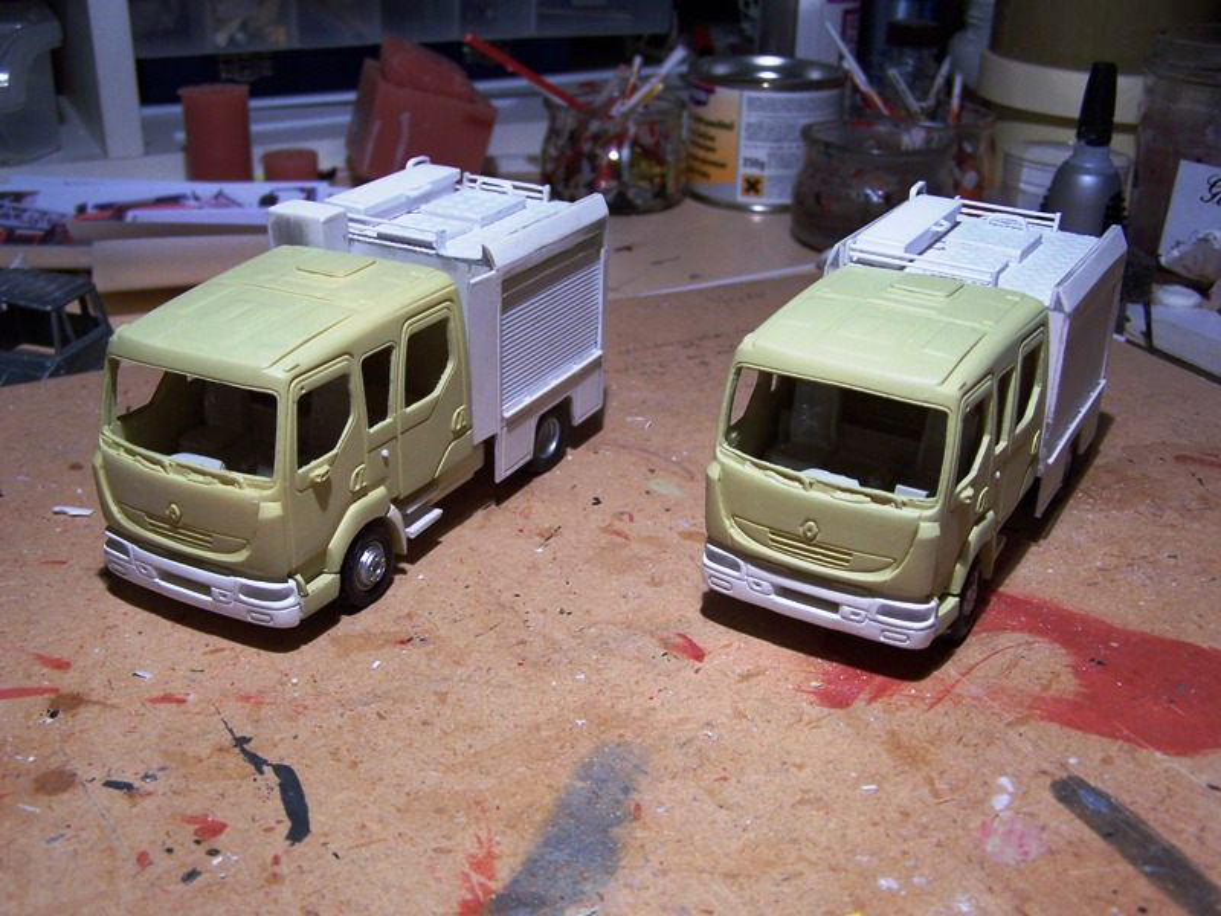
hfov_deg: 49.0
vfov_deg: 37.7
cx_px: 610
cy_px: 458
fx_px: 1340
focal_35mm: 38
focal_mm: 6.3
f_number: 2.8
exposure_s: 1/30
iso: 80
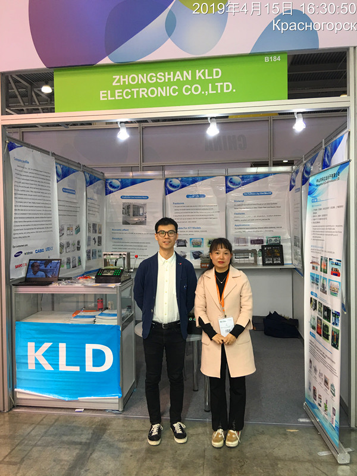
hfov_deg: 48.2
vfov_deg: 61.7
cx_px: 178
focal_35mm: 29
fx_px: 399
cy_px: 238
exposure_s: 1/33
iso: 32
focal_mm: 4.15
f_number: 2.2
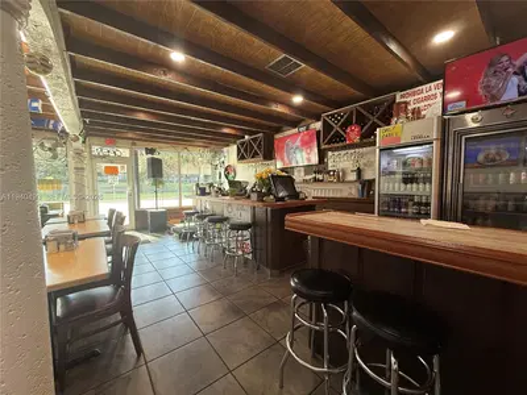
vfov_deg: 85.7
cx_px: 264
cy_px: 198
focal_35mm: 14
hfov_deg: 102.1
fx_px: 213
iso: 200
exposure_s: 1/120
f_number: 2.2
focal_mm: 2.22
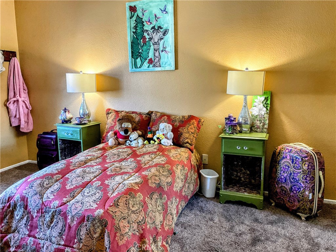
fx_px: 281
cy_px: 126
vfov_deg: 48.2
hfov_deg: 61.7
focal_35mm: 29
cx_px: 168
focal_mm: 3
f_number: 1.8
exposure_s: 1/60
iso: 200
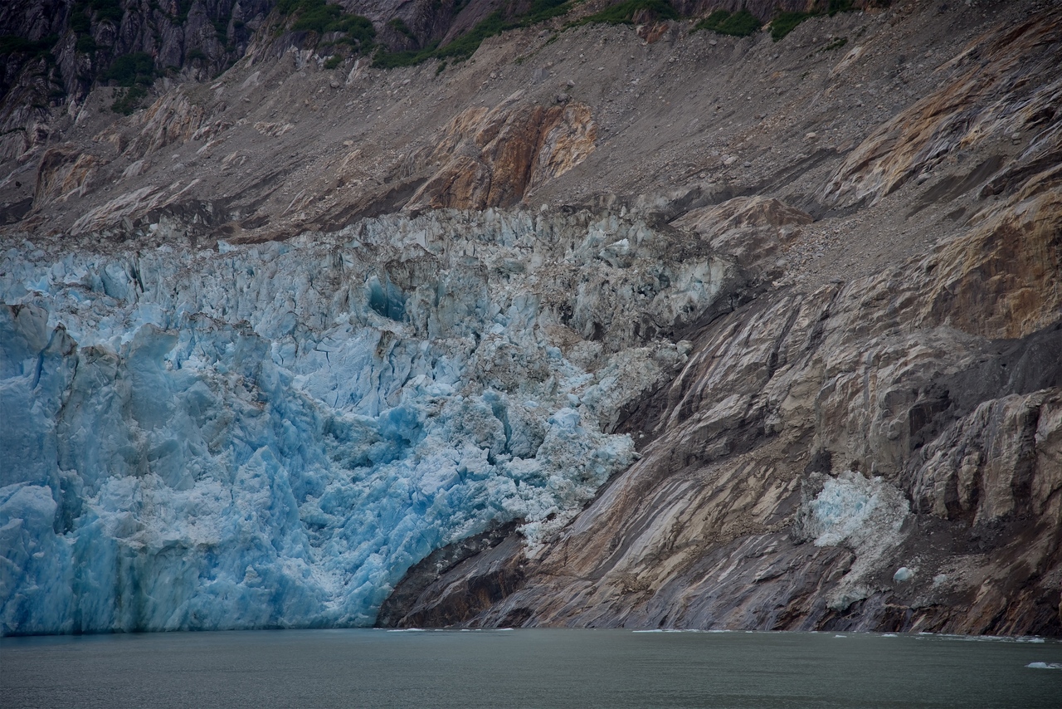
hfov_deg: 17.1
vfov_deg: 11.4
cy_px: 354
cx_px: 531
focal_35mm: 120
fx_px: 3541
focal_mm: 120
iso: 100
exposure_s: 1/250
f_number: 5
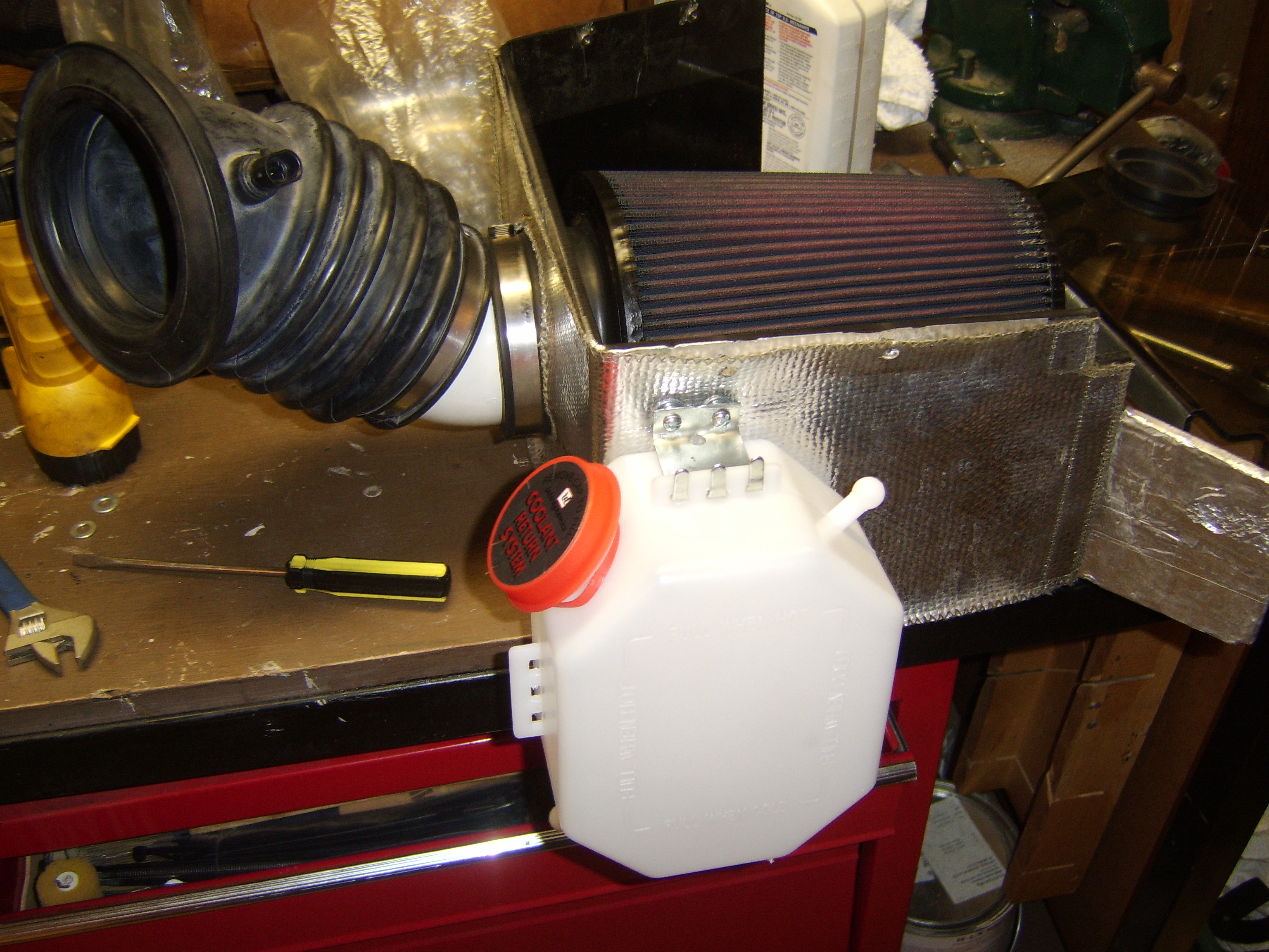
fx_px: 1136
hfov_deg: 58.4
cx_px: 634
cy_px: 476
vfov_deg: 45.4
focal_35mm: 31
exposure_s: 1/30
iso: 141
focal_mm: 8.13
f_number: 2.7
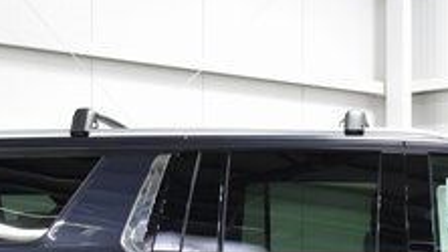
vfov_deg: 8.8
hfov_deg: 15.6
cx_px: 379
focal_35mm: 136
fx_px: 1616
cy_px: 344
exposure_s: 1/60
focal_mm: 30
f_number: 4.5
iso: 1600
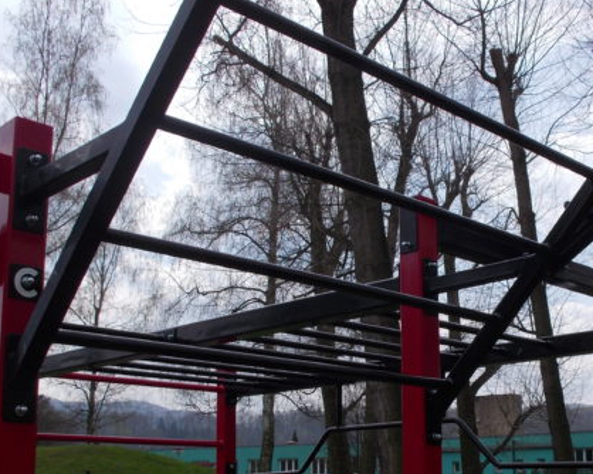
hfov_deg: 35.8
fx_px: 912
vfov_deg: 28.8
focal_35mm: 52
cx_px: 366
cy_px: 343
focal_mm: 4.1
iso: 80
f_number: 3.3
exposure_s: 1/800
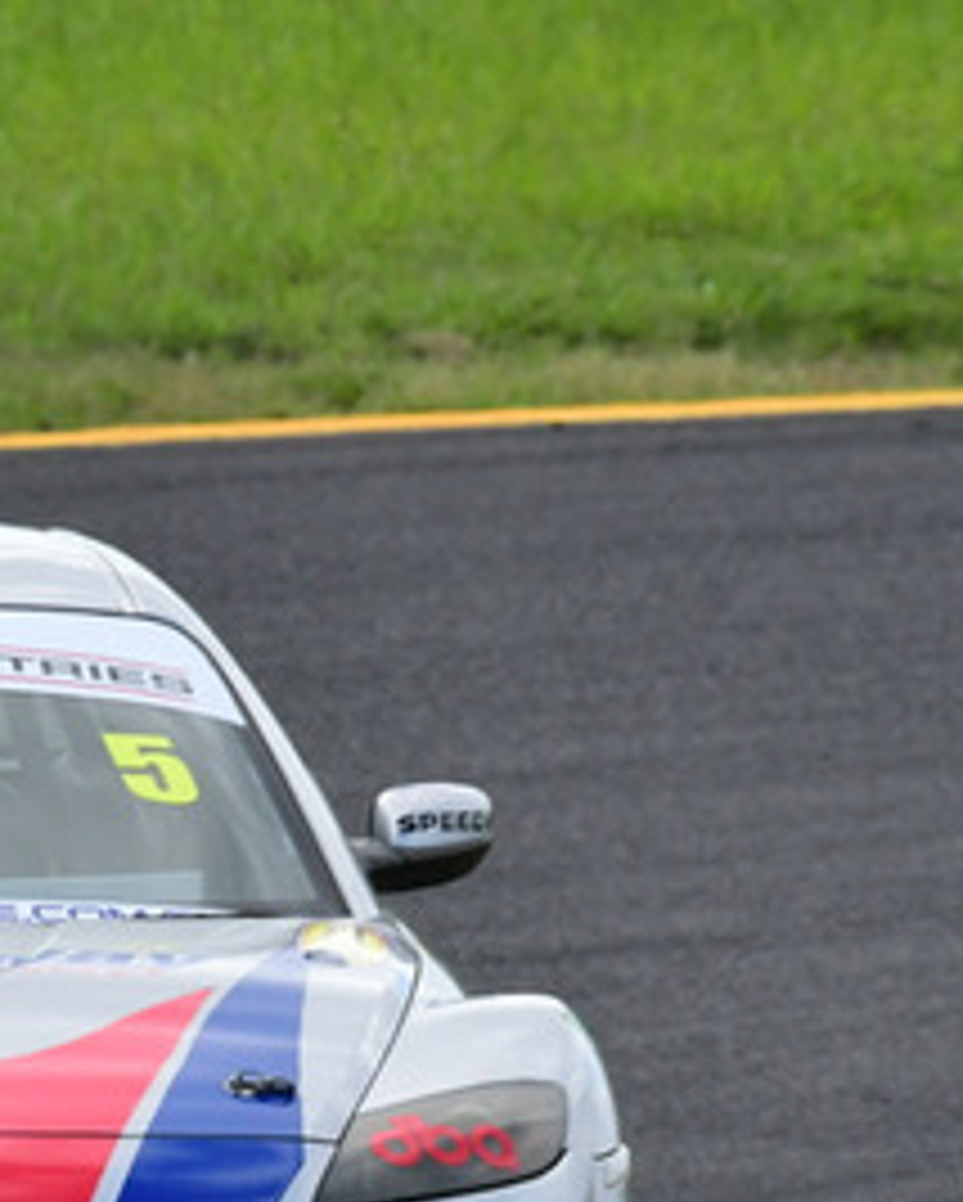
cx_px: -220
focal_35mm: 2108
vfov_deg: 0.9
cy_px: 662
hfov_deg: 0.7
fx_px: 75015
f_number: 11
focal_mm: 500
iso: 1000
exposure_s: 1/640
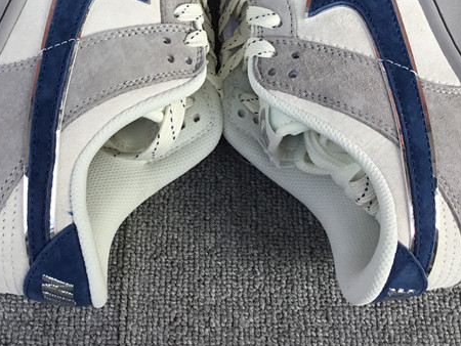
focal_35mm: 62
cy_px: 33
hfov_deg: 31.1
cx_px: 203
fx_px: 826
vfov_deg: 23.1
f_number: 2.4
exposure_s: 1/364
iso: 25
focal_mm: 3.3
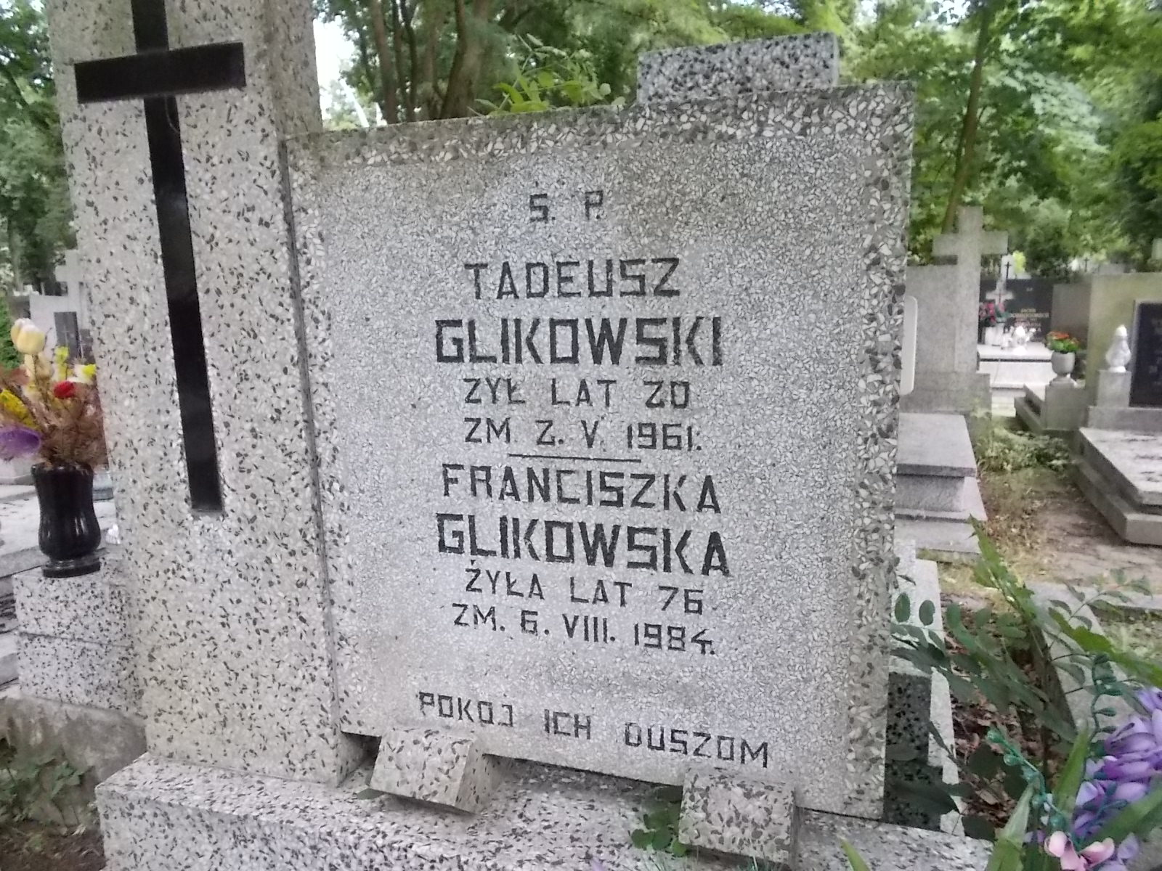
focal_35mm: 26
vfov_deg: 53.1
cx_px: 581
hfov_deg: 67.3
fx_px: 873
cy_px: 436
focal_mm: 4.6
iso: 400
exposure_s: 1/400
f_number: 3.2
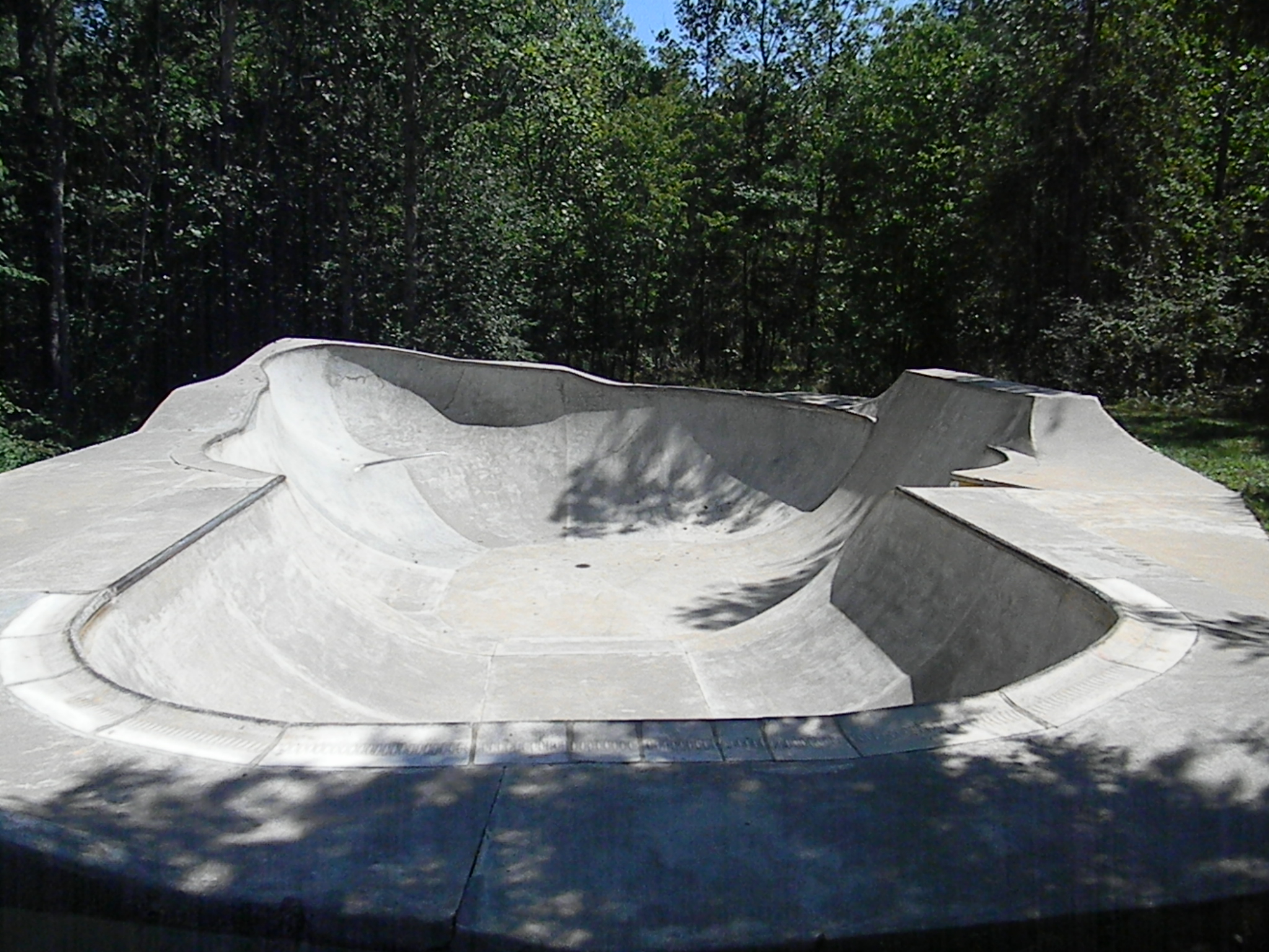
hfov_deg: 65.3
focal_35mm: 27
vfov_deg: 51.4
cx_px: 634
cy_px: 476
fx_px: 990
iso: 662
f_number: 7
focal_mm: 5
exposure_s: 1/1335
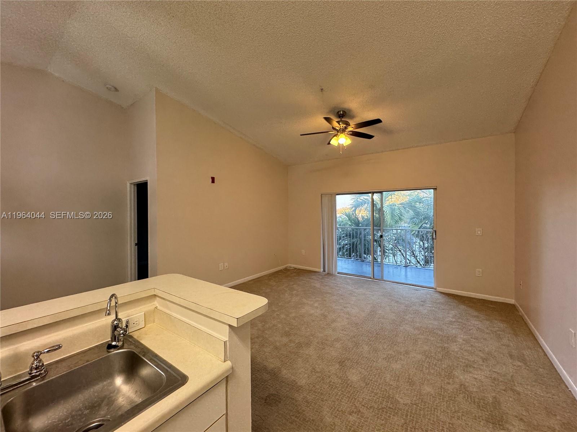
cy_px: 216
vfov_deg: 85.7
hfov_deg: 102.1
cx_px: 288
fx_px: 233
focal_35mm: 14
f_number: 2.2
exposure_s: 1/120
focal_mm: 2.22
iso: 200
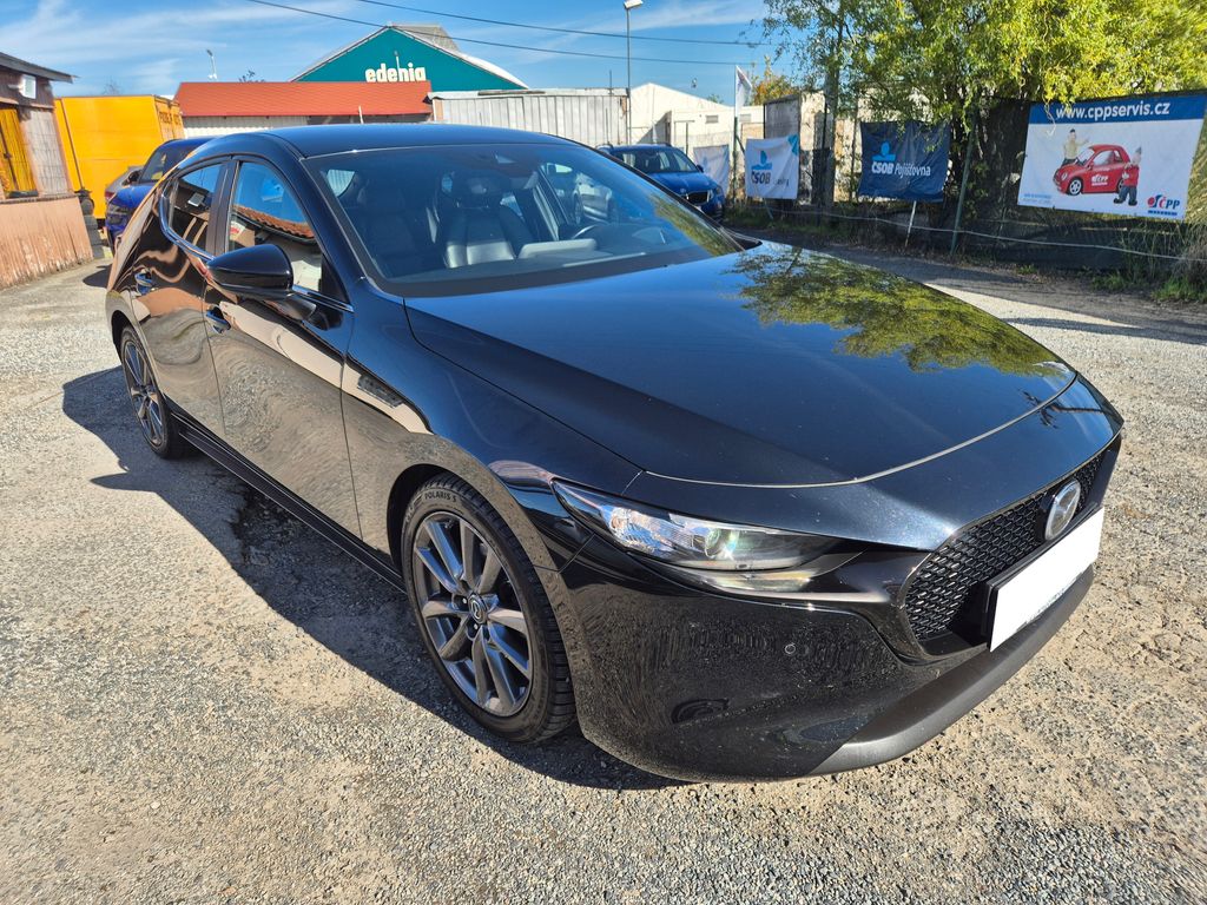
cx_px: 604
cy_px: 452
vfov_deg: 58.9
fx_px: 802
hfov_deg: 73.9
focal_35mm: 23
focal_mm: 5.4
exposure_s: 1/1104
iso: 25
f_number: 1.8
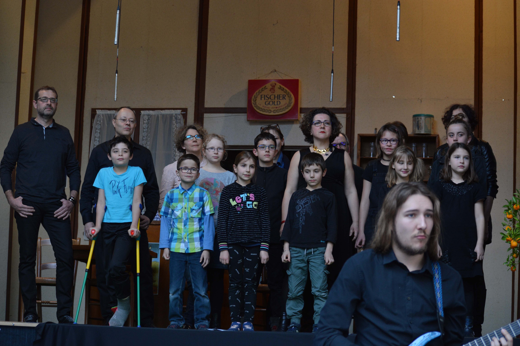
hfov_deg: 24.6
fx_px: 1191
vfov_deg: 16.5
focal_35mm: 82
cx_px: 260
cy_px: 173
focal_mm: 55
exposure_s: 1/80
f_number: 4
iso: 400
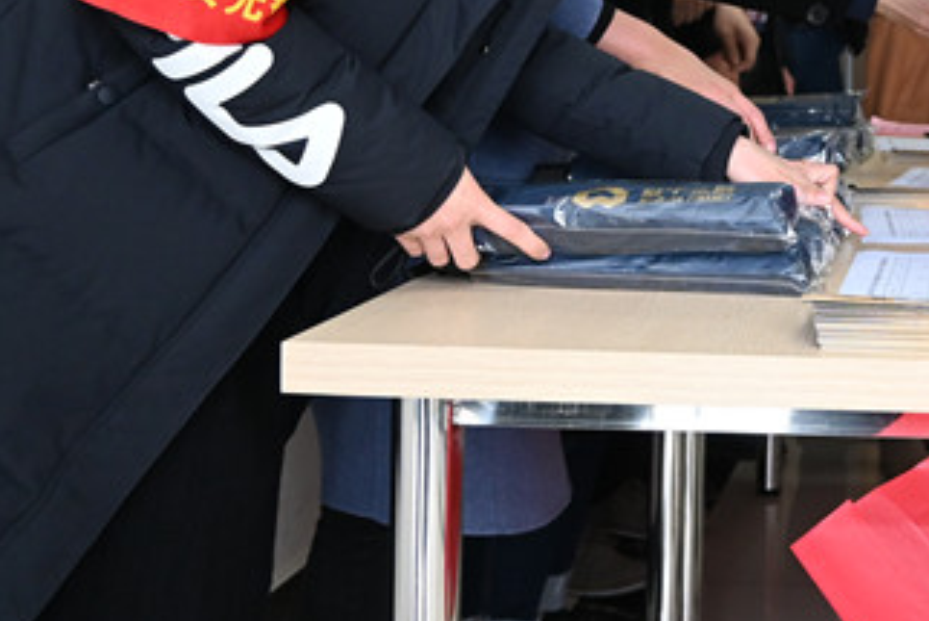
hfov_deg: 27.7
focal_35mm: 69
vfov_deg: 19.4
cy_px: 68
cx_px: 917
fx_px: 1778
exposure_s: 1/125
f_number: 3.8
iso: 1250
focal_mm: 18.5
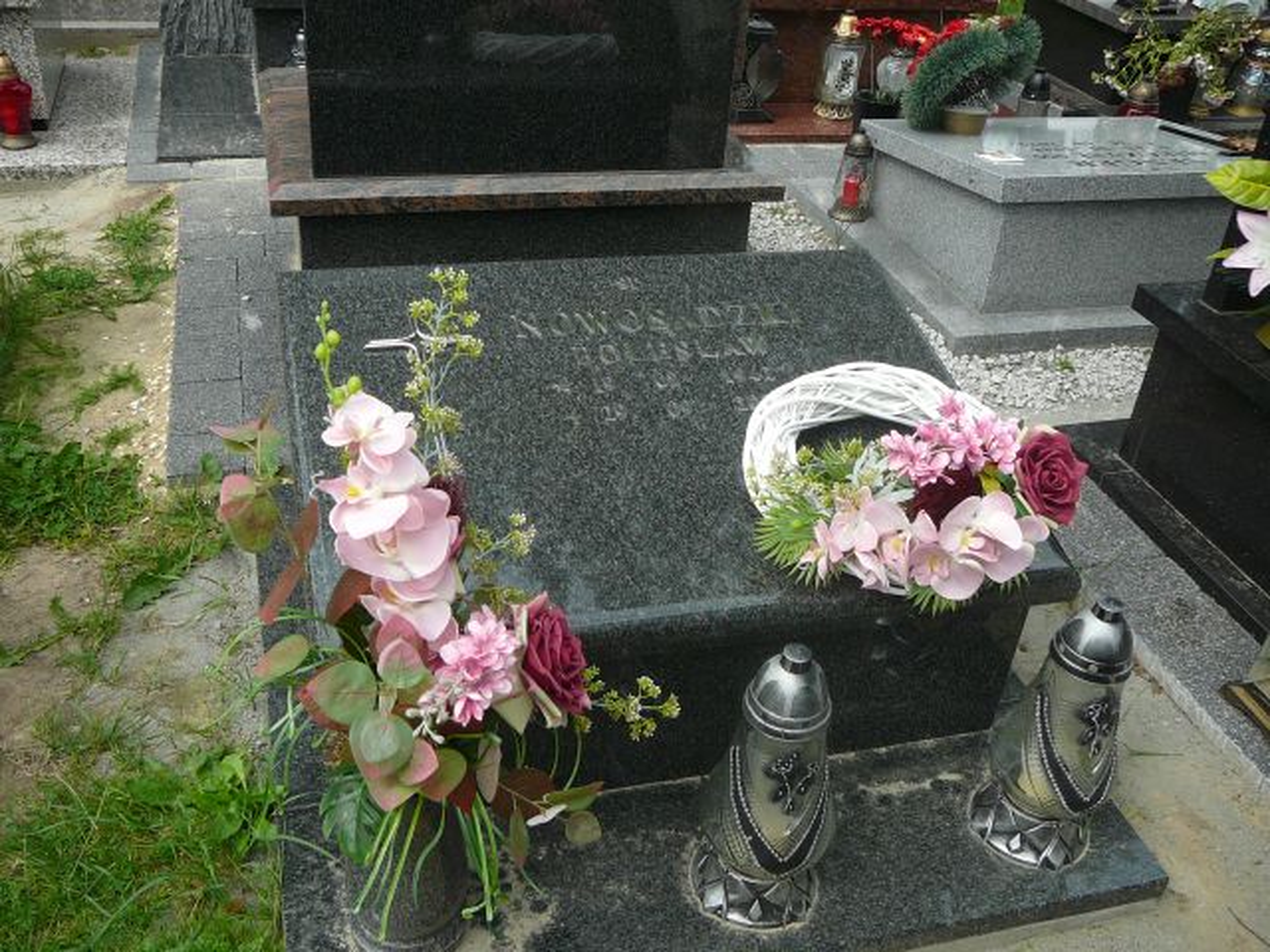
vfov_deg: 40.7
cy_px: 476
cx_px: 635
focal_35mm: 35
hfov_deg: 52.6
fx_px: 1284
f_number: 2.8
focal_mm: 5.2
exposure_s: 1/640
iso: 80
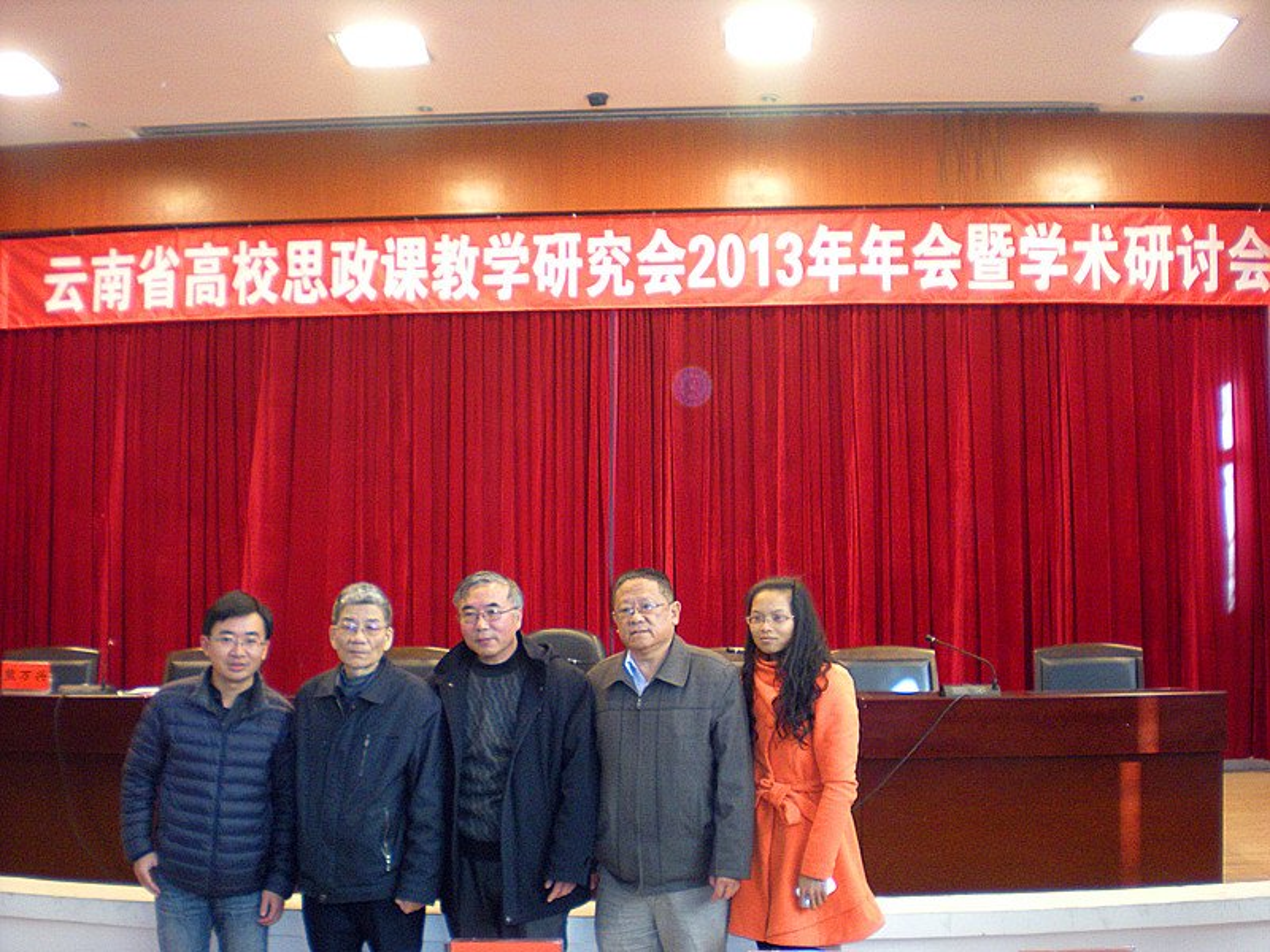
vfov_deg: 37.7
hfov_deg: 49.0
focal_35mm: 38
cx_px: 635
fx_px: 1394
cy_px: 476
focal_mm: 6.3
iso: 245
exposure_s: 1/30
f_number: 3.1
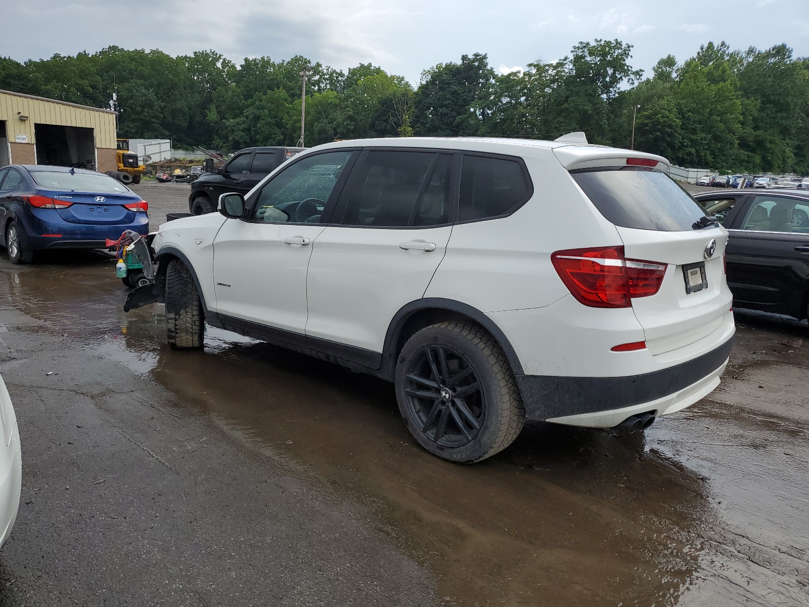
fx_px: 608
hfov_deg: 67.3
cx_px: 404
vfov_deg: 53.1
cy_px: 304
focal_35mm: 26
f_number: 1.5
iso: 50
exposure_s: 1/1667
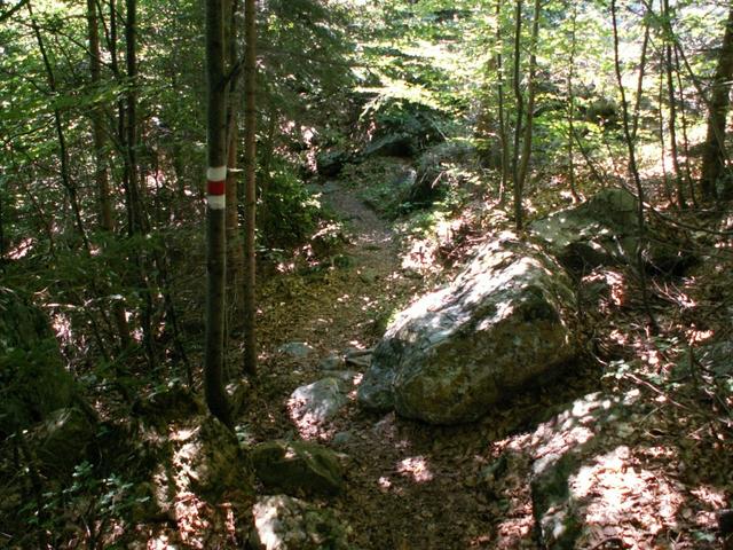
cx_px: 366
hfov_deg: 52.6
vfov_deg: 40.7
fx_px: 741
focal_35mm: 35
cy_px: 275
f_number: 2.8
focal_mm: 5.86
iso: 125
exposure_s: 1/40
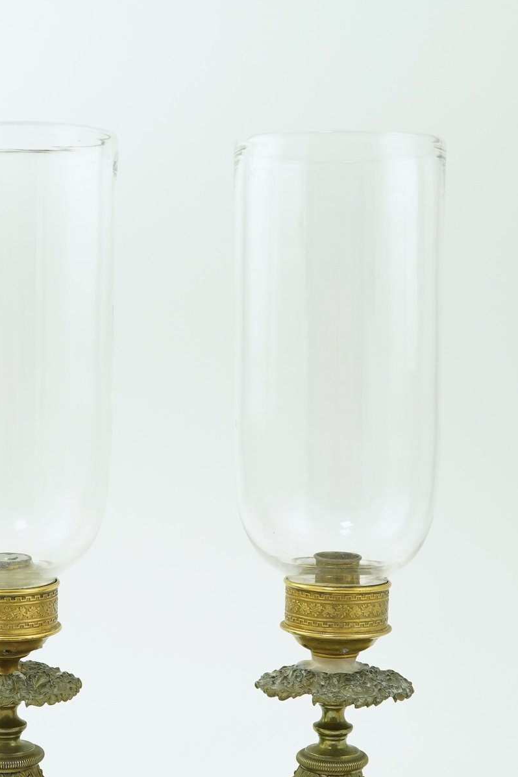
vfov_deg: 27.2
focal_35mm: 74
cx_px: 184
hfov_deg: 18.4
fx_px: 1597
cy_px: 492
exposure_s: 1/50
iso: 640
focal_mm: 30
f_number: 10
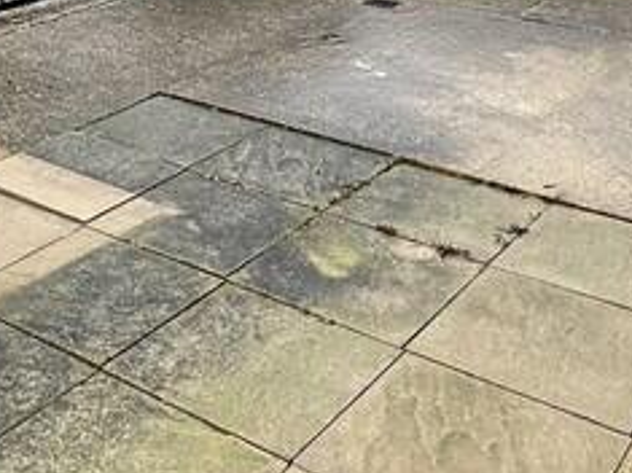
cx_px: 134
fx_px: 1113
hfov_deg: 31.0
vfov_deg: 22.7
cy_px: -35
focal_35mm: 61
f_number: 2.2
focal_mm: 2.22
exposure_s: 1/99
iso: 50
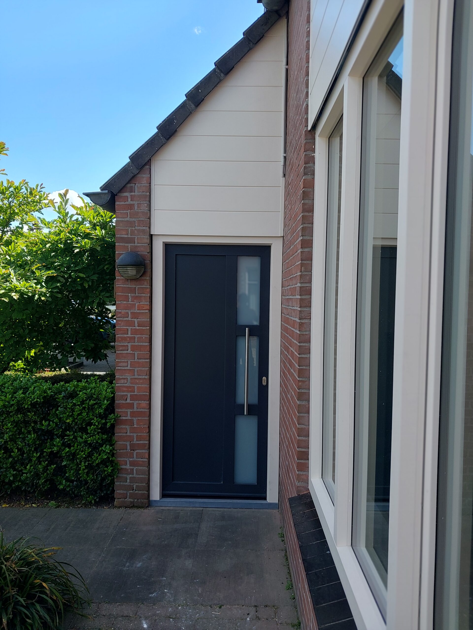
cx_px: 236
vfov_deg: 65.3
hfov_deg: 51.4
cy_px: 315
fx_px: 492
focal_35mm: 27
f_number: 1.8
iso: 20
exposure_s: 1/236
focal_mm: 4
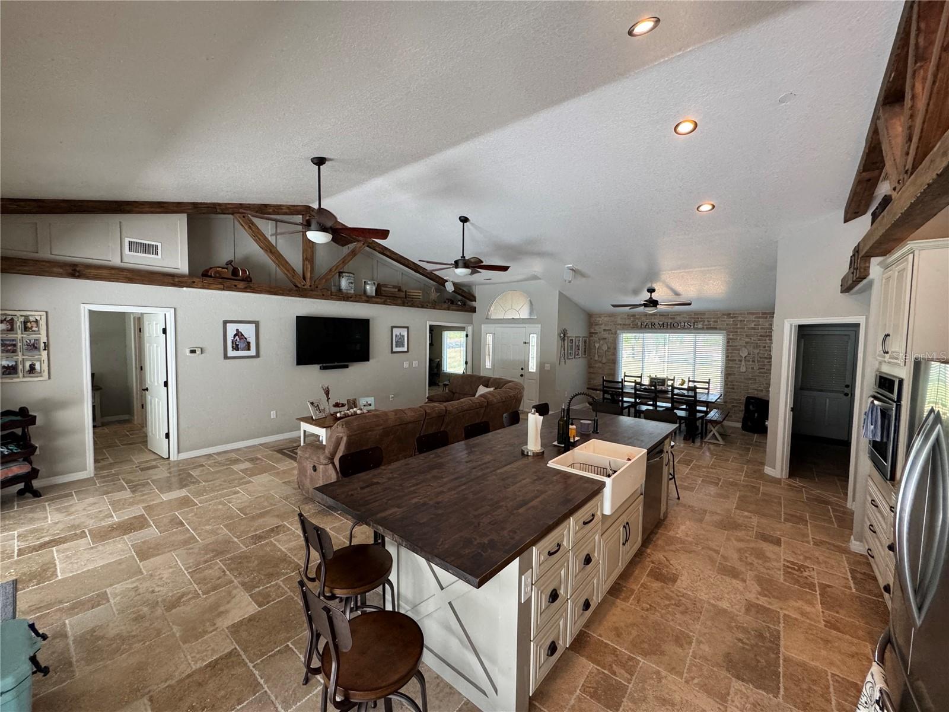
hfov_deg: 102.1
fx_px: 384
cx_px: 474
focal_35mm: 14
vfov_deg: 85.7
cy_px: 356
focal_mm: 2.22
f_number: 2.2
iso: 250
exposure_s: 1/99
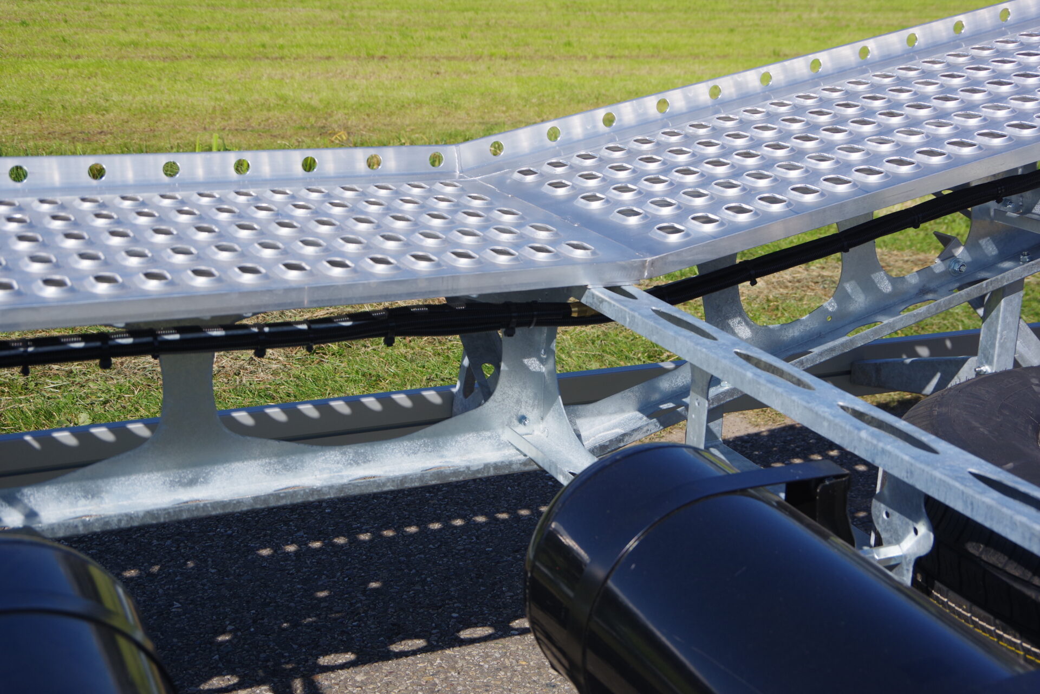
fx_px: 1329
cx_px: 520
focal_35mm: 46
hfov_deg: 42.7
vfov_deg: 29.2
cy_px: 347
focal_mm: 31
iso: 200
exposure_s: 1/800
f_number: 5.6
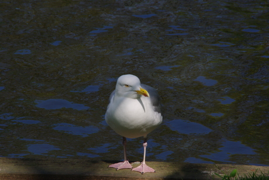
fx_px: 2244
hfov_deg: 6.9
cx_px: 134
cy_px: 90
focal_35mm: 300
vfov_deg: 4.6
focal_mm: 200
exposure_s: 1/125
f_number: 13
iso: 200
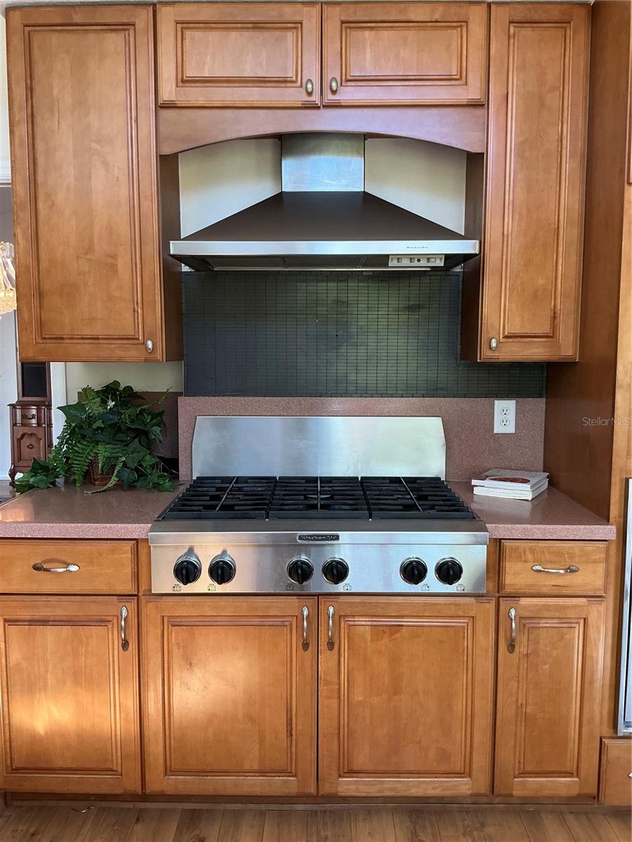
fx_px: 682
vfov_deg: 63.4
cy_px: 421
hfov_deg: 49.7
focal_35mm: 28
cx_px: 316
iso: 64
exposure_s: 1/96
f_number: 1.8
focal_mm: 3
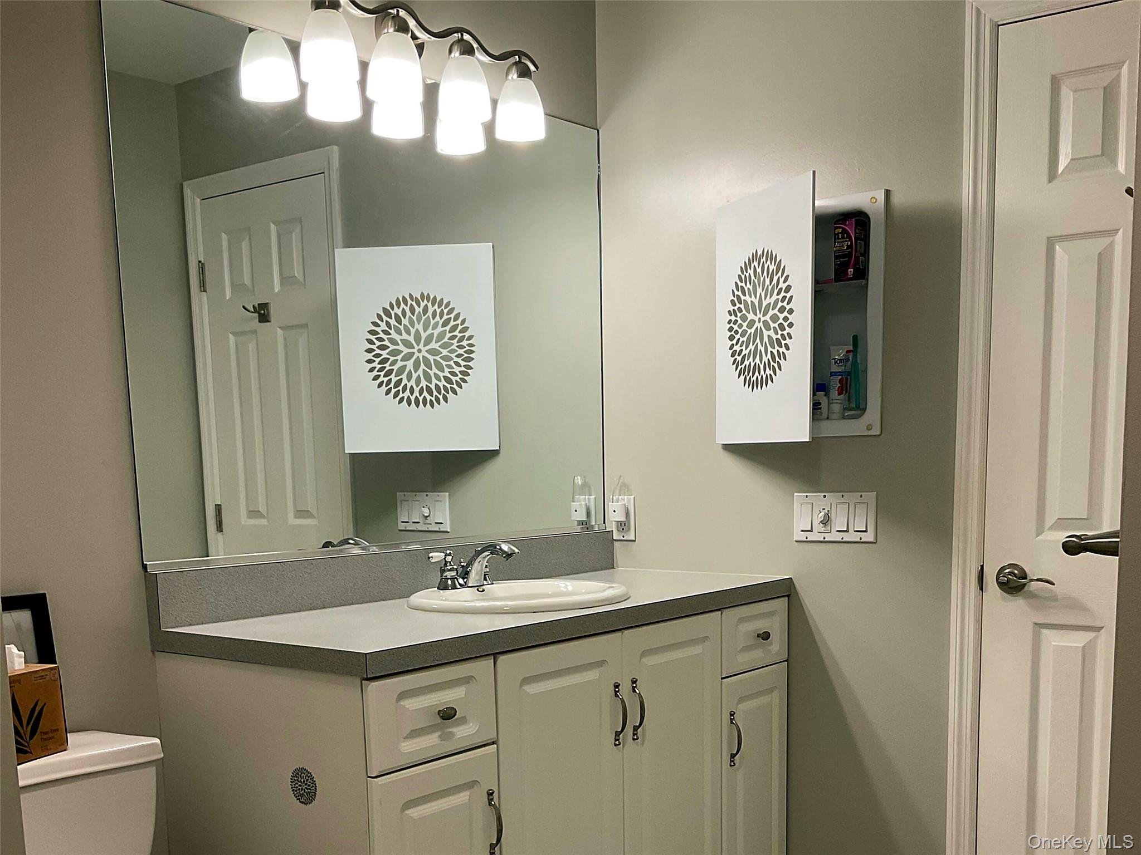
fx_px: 956
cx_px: 570
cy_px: 428
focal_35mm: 29
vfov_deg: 48.2
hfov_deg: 61.7
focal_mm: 3
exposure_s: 1/120
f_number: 1.8
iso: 64
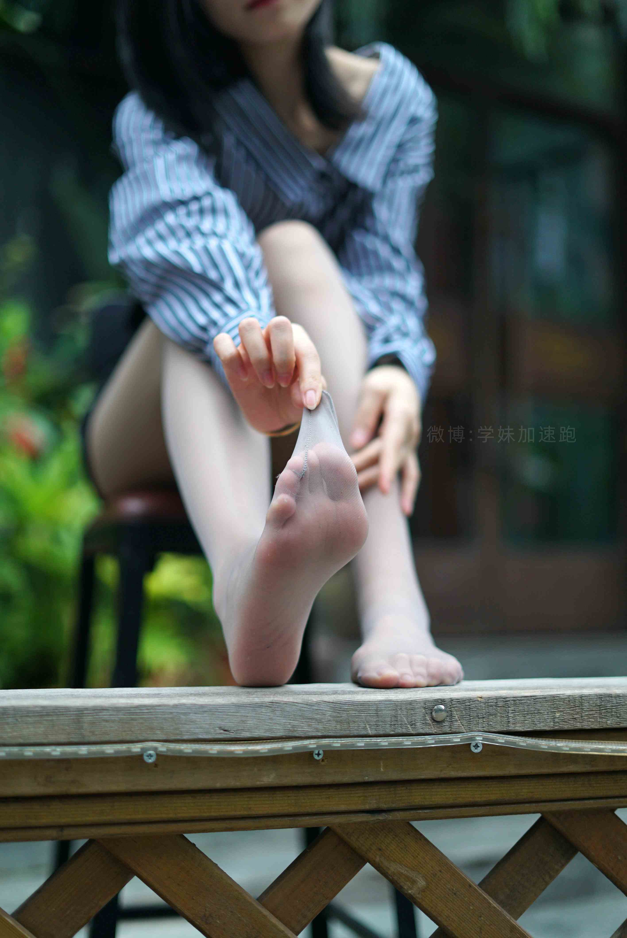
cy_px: 469
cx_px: 314
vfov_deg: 39.6
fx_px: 1304
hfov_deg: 27.0
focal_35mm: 50
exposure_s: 1/500
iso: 200
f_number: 1.8
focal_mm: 50
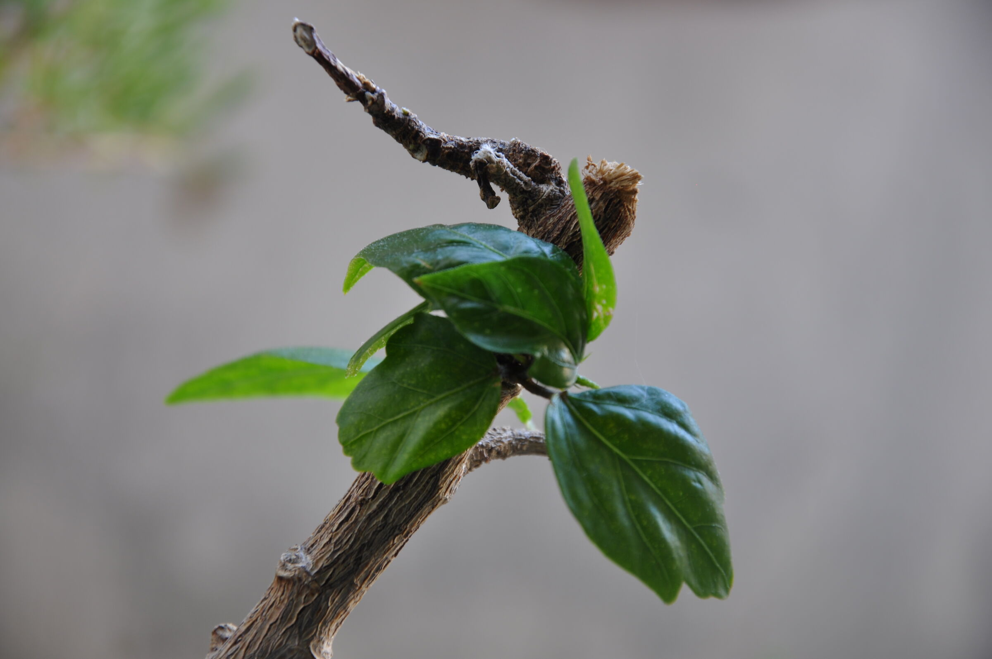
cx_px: 496
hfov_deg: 13.1
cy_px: 330
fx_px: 4335
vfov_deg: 8.7
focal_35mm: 158
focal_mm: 105
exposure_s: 1/10
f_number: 5.6
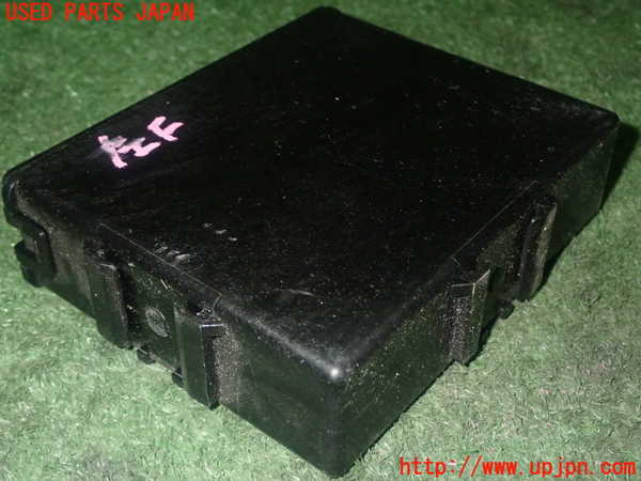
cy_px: 240
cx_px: 320
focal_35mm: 50
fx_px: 926
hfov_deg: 38.2
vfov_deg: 29.1
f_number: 9
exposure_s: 1/50
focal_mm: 9.01
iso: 800
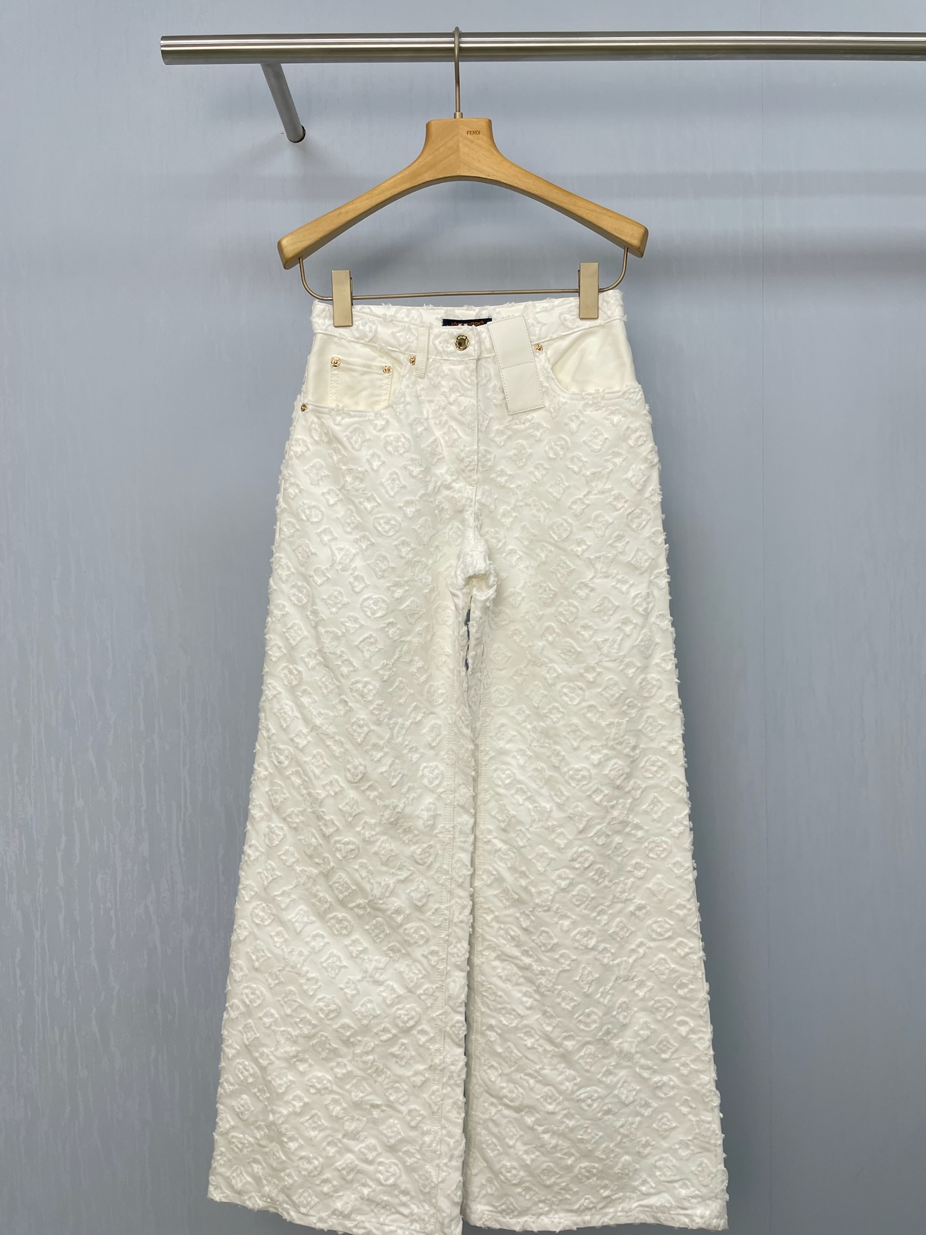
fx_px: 927
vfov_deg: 67.3
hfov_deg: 53.1
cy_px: 618
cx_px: 463
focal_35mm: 26
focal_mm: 4.2
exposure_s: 1/200
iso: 32
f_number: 1.6
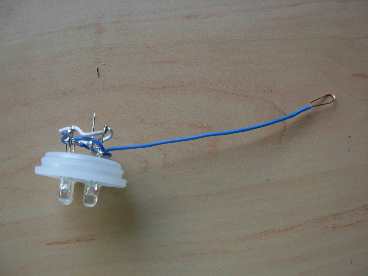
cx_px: 184
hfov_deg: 49.0
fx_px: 404
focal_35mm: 38
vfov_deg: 37.7
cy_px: 138
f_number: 2.9
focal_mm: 6.3
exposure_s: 1/23.9
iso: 79
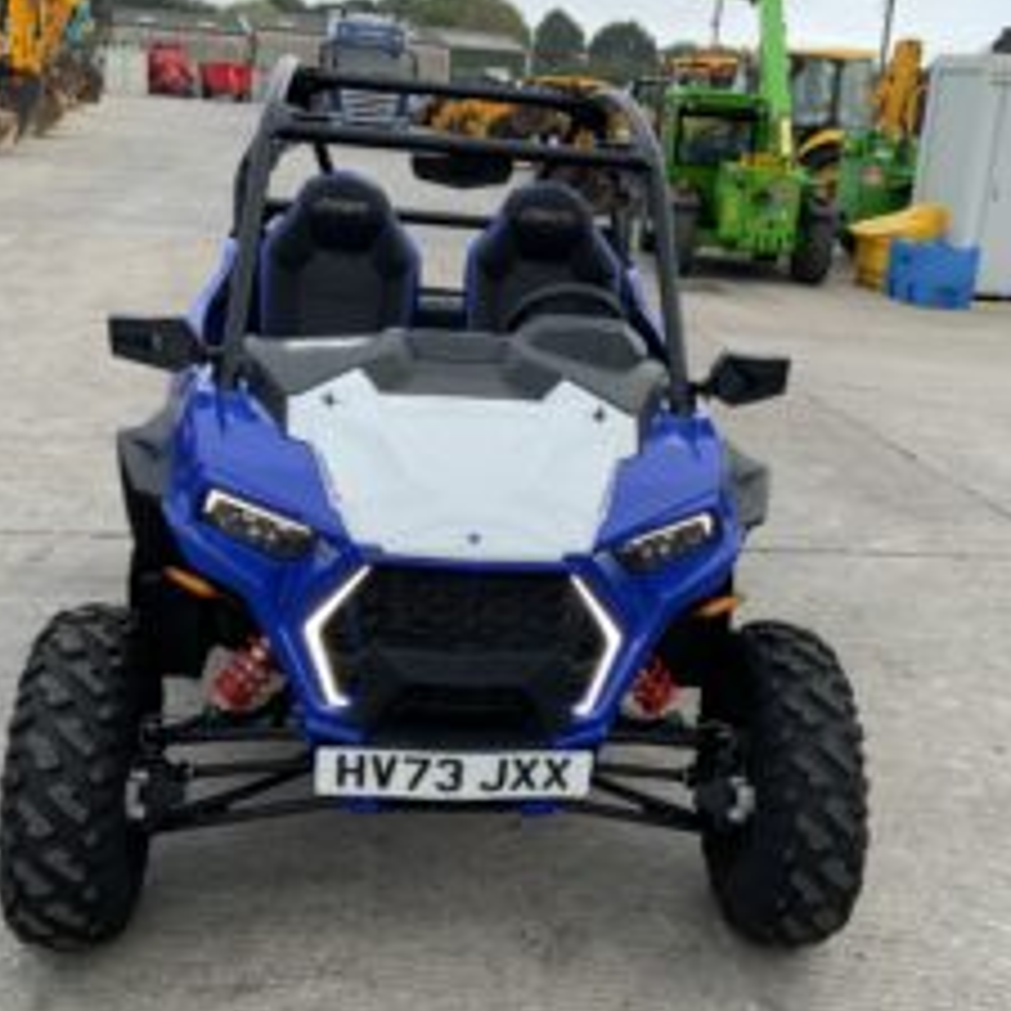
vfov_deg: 40.9
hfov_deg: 40.9
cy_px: 485
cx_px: 539
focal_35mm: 41
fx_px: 1355
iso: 20
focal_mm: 3
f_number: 1.8
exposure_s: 1/122
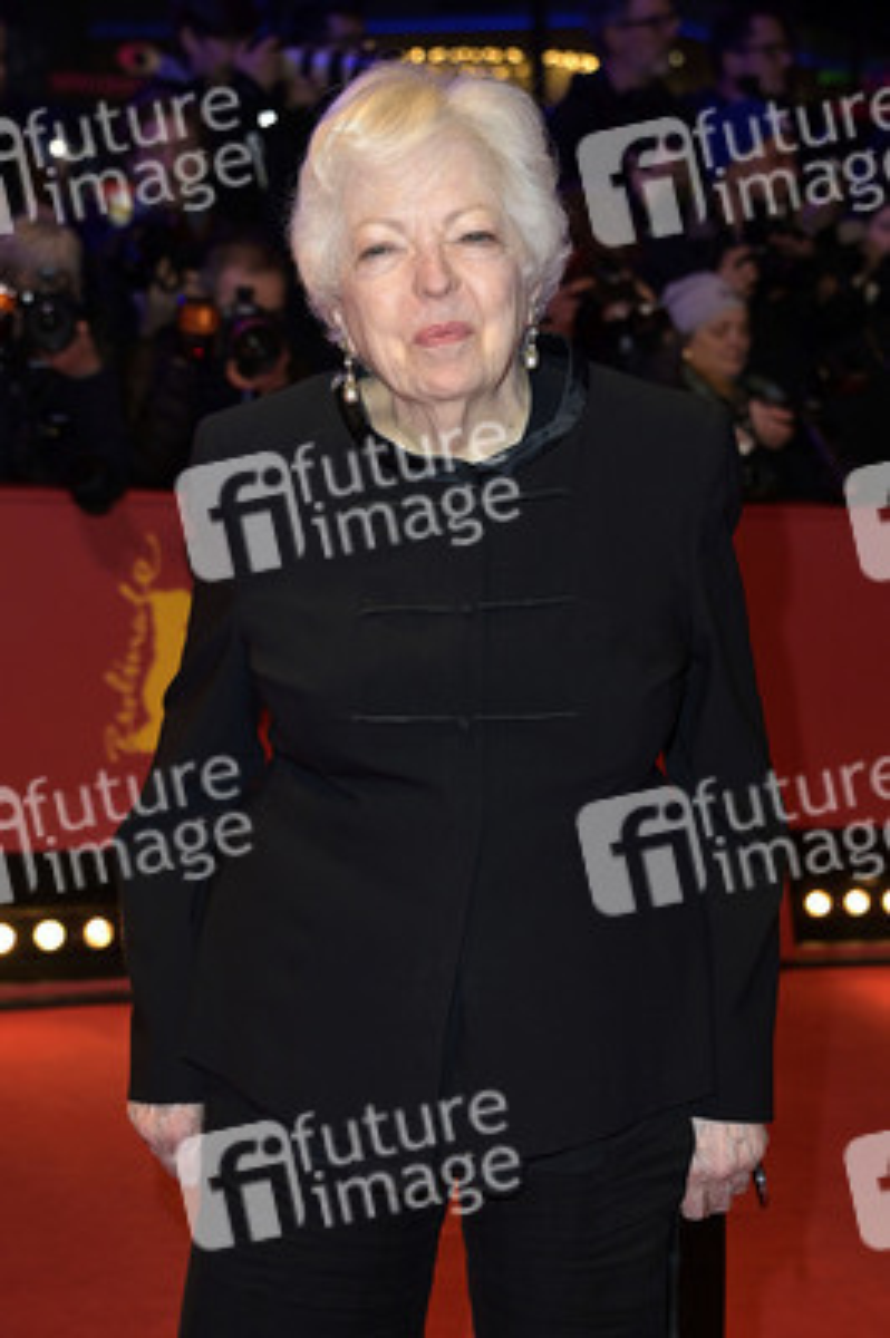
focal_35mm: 78
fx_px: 2897
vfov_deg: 26.0
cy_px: 669
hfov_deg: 17.5
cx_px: 445
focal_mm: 78
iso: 1250
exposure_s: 1/250
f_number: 5.6
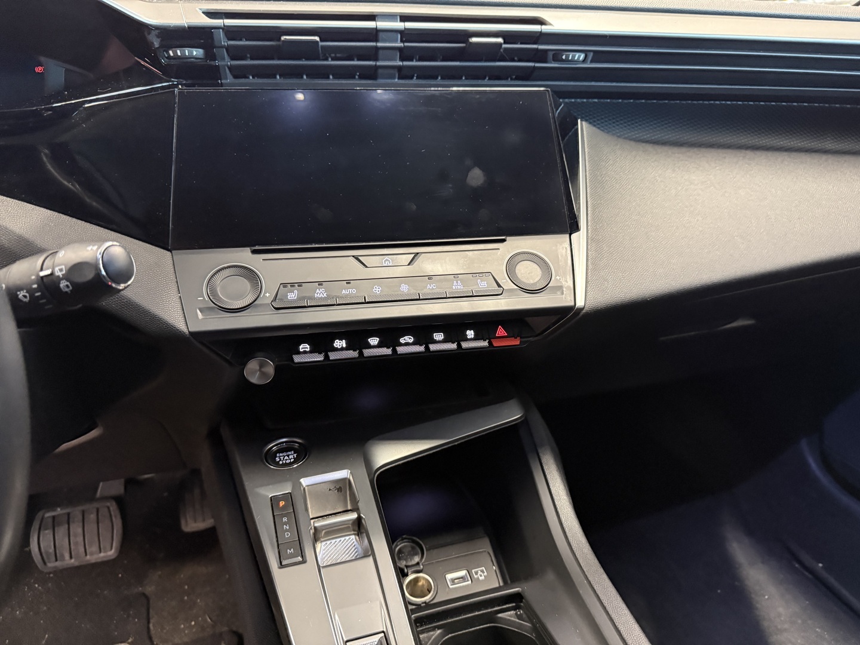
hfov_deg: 71.6
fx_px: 596
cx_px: 430
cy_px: 322
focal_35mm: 24
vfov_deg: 56.8
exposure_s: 1/43
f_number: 1.78
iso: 800
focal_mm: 6.76
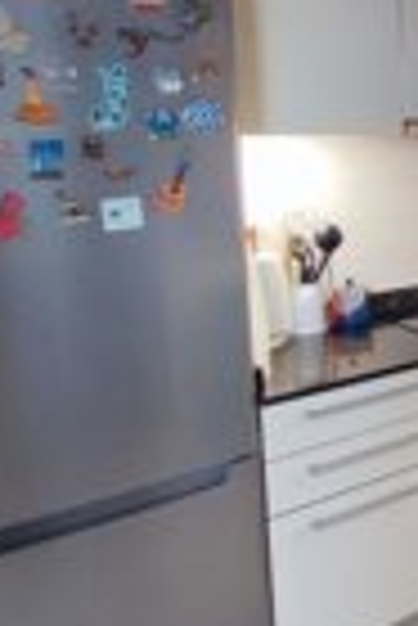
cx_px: 703
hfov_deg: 22.4
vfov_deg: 44.7
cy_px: 207
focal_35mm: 43
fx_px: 747
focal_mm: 1.65
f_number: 2.2
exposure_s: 1/50
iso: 144
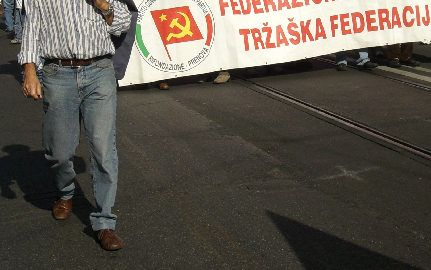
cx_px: 241
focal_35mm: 70
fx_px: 822
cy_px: 13
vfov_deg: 18.2
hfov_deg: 29.3
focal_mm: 6.3
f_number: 4.4
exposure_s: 1/1000
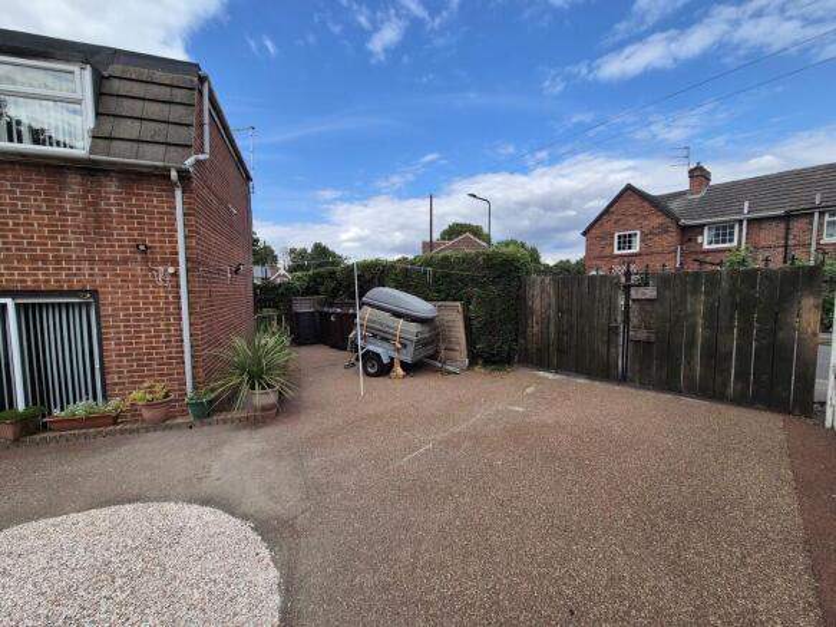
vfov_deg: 89.9
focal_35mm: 13
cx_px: 418
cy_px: 314
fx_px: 314
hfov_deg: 106.2
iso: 50
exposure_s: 1/1488
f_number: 2.2
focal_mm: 2.2
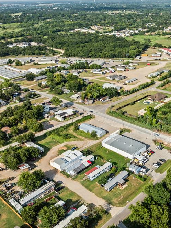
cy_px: 112
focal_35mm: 37
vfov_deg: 50.1
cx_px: 146
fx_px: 244
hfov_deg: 36.8
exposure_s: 1/1600
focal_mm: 12.29
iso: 100
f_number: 2.8
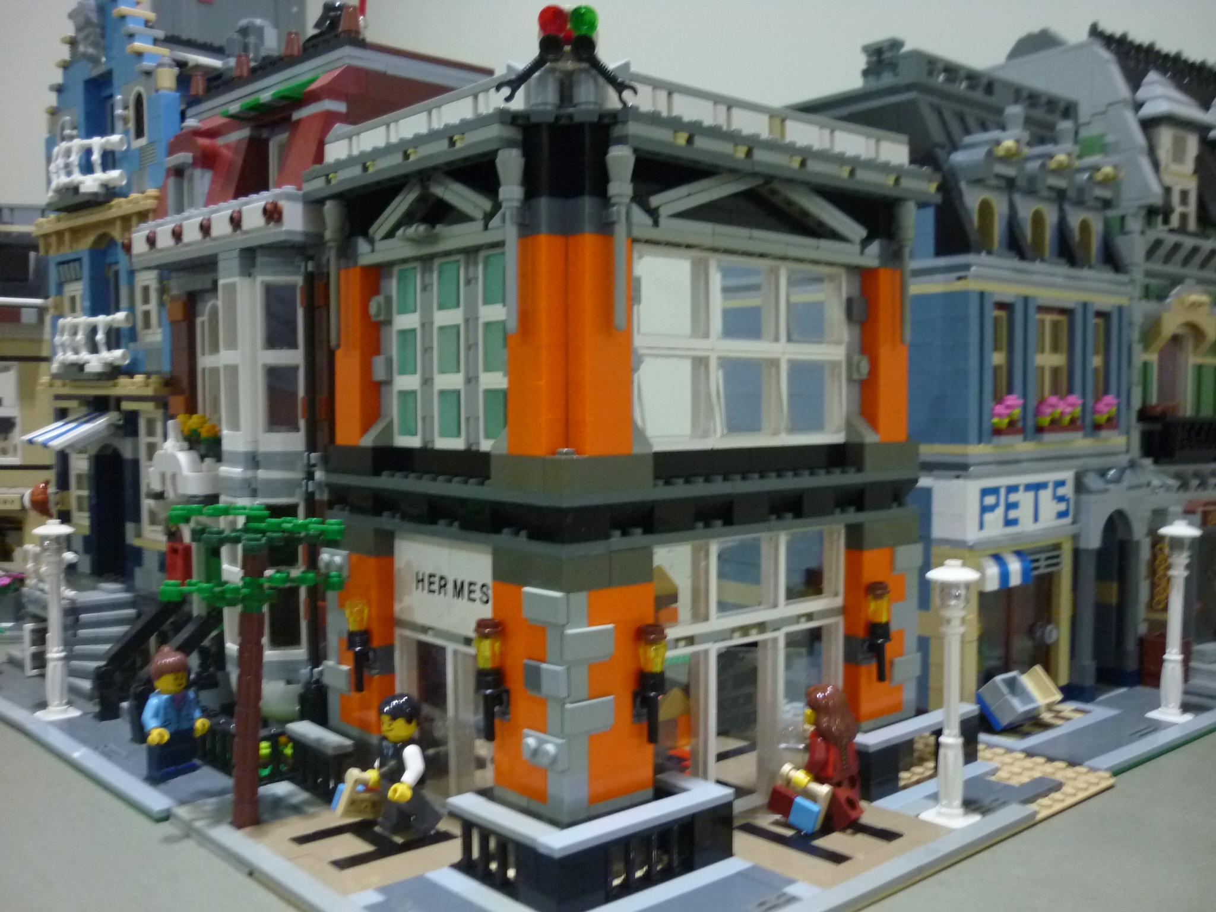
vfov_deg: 42.9
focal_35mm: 33
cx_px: 608
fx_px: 1159
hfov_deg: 55.4
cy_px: 456
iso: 400
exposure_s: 1/8
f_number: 2.8
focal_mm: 5.5
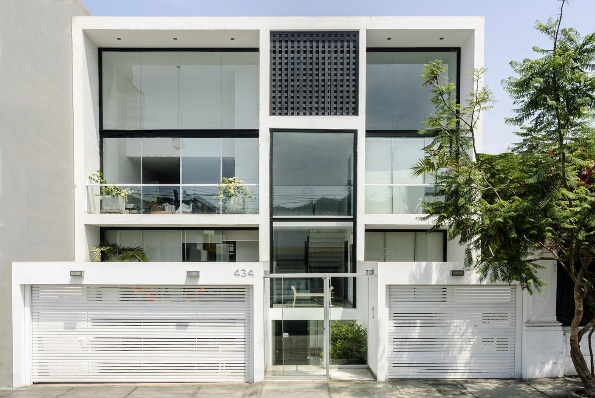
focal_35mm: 27
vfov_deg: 48.0
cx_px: 298
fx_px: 447
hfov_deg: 67.3
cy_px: 199
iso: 100
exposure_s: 1/80
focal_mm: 18
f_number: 18
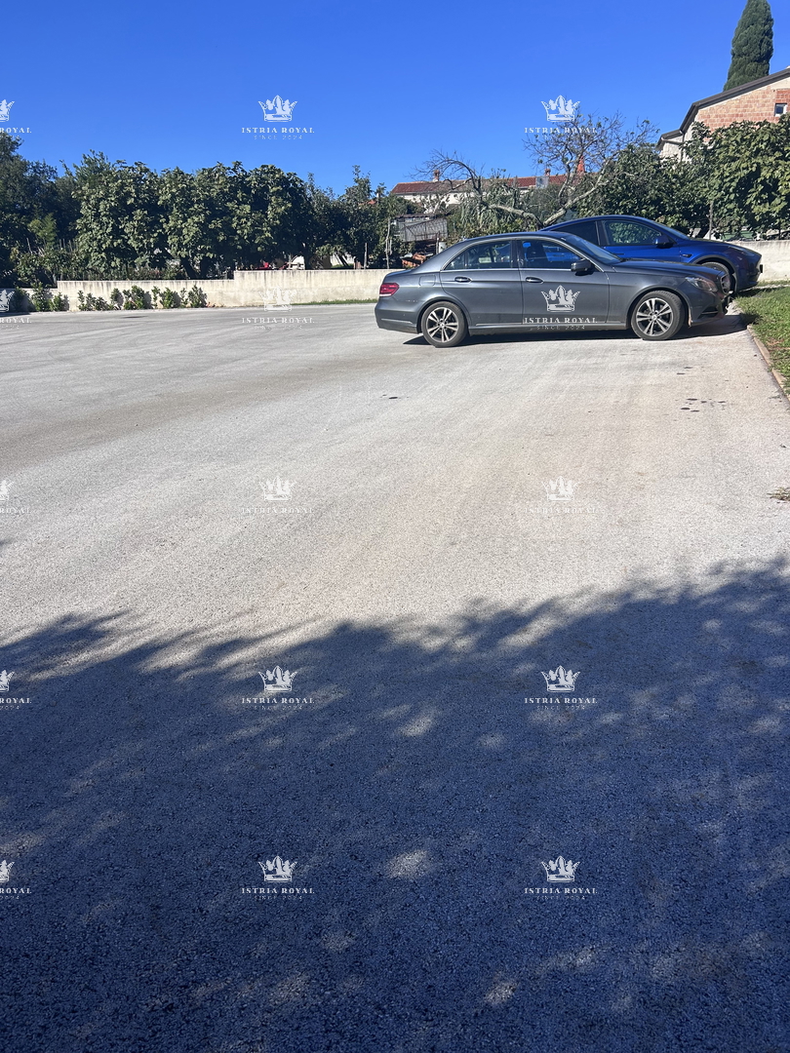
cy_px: 526
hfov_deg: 53.1
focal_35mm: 26
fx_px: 791
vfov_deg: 67.3
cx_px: 395
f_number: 1.5
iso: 50
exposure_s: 1/5587
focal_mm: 5.7
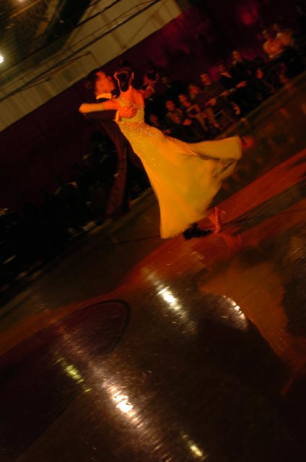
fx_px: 672
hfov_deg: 25.6
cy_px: 231
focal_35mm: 52
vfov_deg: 37.9
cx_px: 153
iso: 250
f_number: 5
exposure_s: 1/25
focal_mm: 35
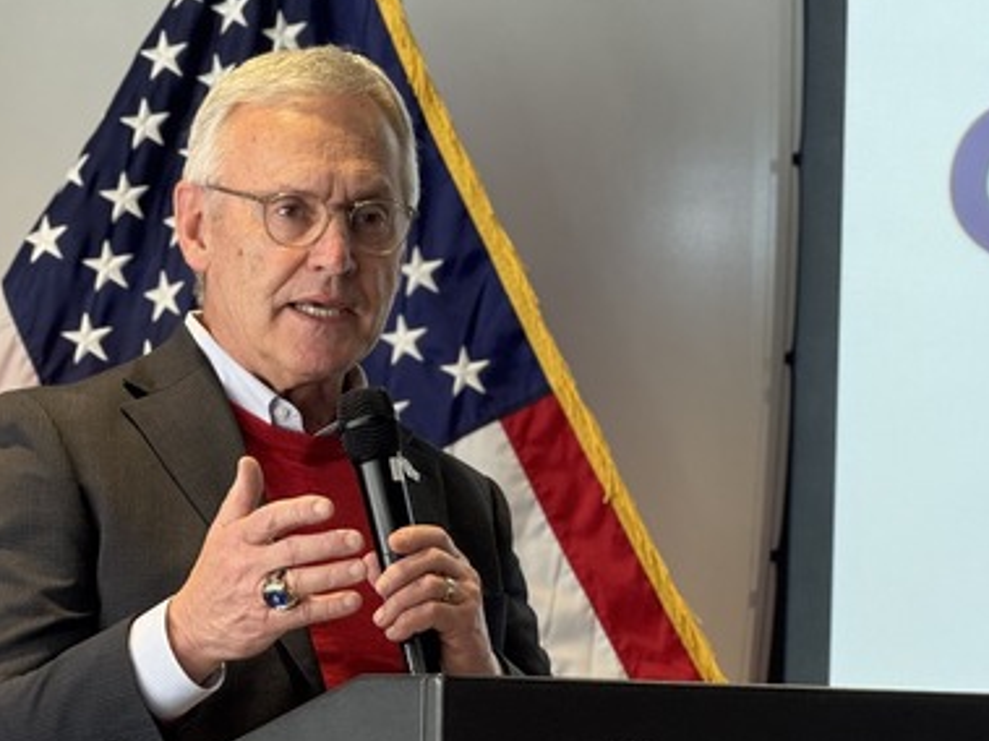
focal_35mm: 187
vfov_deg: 7.9
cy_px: 560
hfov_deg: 10.6
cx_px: 305
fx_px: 5341
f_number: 2.8
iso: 160
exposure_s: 1/60
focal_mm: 15.66
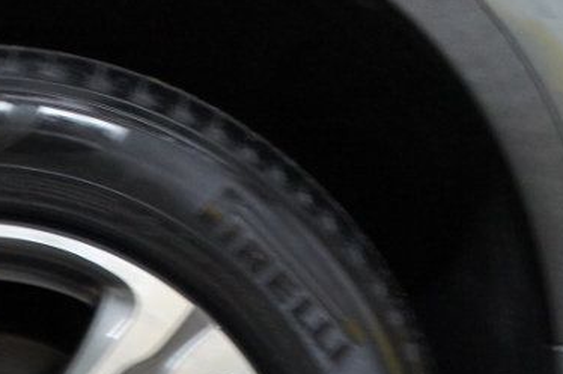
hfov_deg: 26.4
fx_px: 1155
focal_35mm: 74
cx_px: 53
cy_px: 485
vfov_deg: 17.3
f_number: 3.5
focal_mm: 18
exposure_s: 1/50
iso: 1600
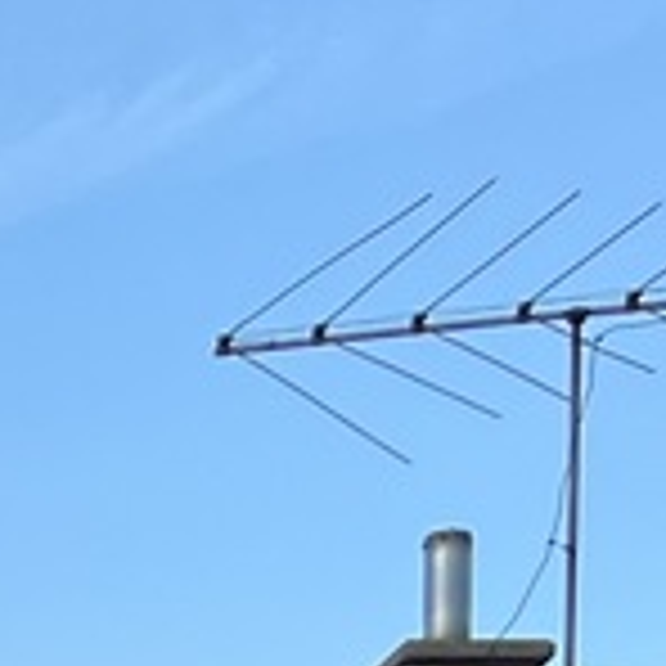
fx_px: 4854
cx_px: -1962
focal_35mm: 223
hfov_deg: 6.4
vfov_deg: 6.9
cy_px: 2097
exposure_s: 1/288
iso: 40
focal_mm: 5.1
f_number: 1.6
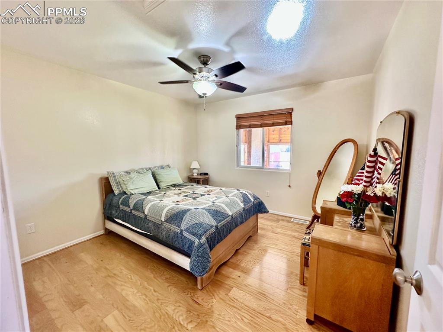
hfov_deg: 102.1
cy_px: 166
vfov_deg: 85.6
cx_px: 222
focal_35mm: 14
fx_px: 179
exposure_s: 1/60
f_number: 2.2
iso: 250
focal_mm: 2.22
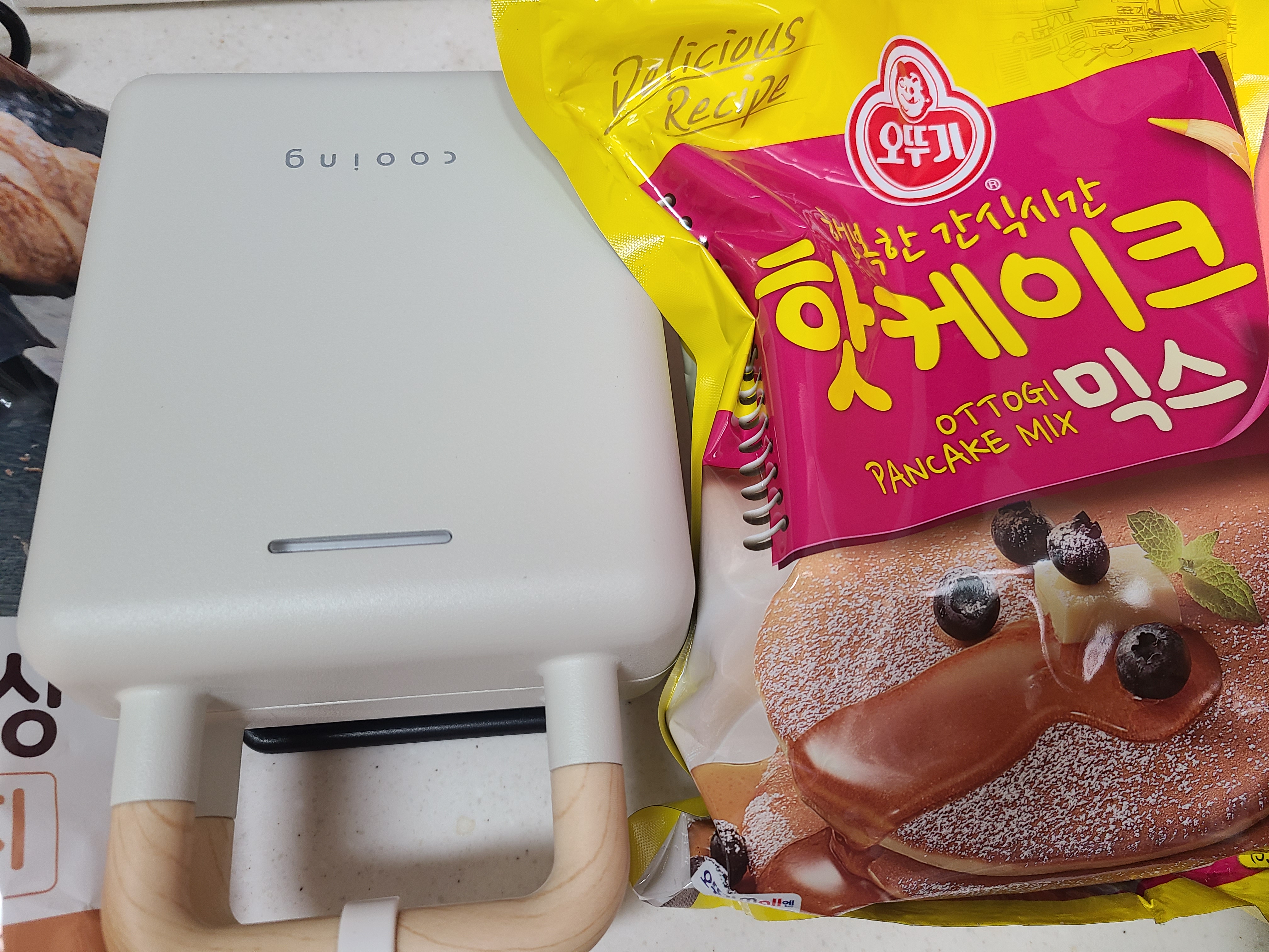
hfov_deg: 67.3
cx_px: 634
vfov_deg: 53.1
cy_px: 476
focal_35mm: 26
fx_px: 953
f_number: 1.8
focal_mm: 5.4
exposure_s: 1/60
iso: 125
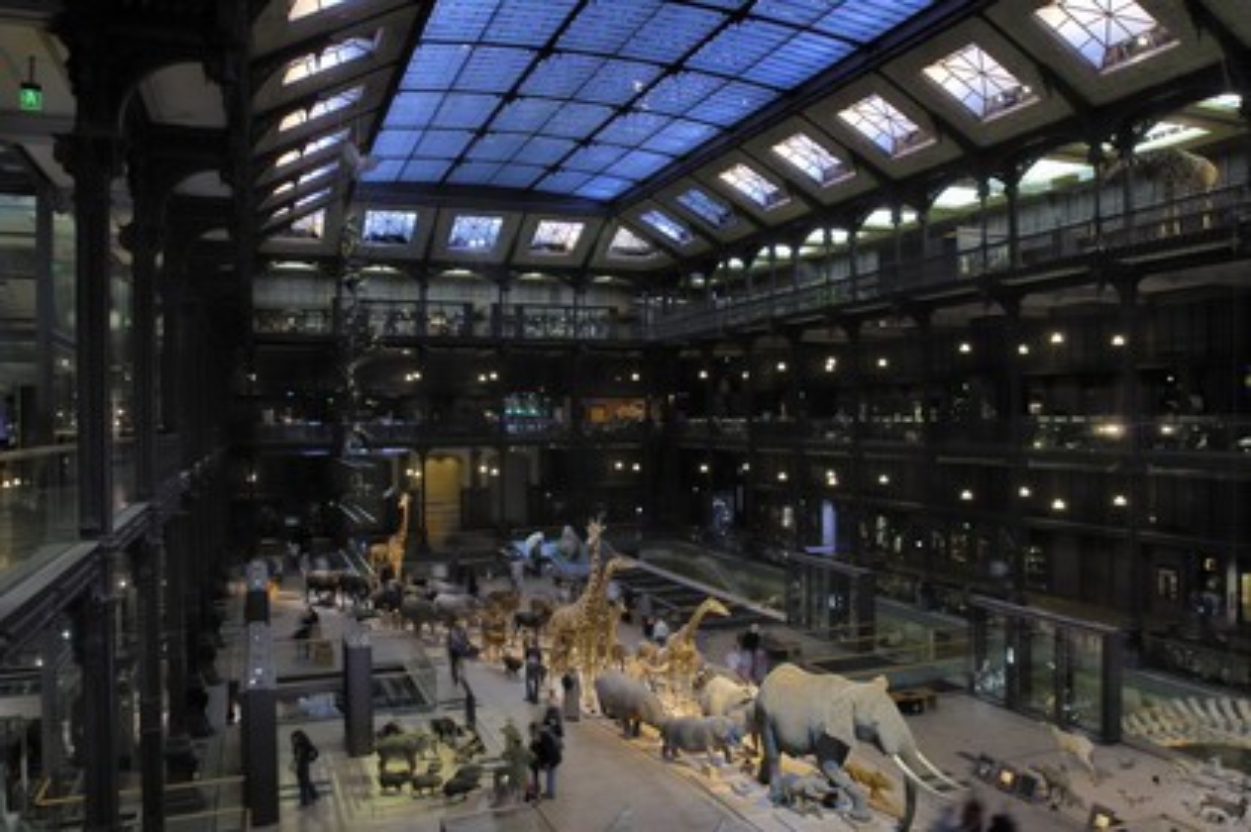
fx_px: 885
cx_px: 626
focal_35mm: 26
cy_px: 416
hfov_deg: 70.5
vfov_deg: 50.3
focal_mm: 17
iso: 100
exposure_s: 1/1.25
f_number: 6.3
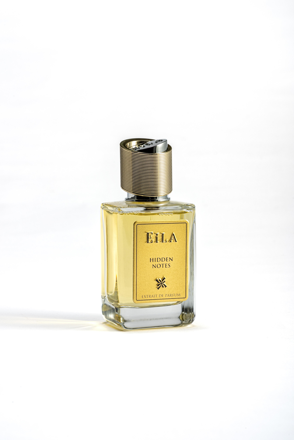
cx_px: 147
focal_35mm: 105
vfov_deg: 19.5
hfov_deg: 13.0
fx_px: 1286
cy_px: 220
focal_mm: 105
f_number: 16
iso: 100
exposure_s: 1/160
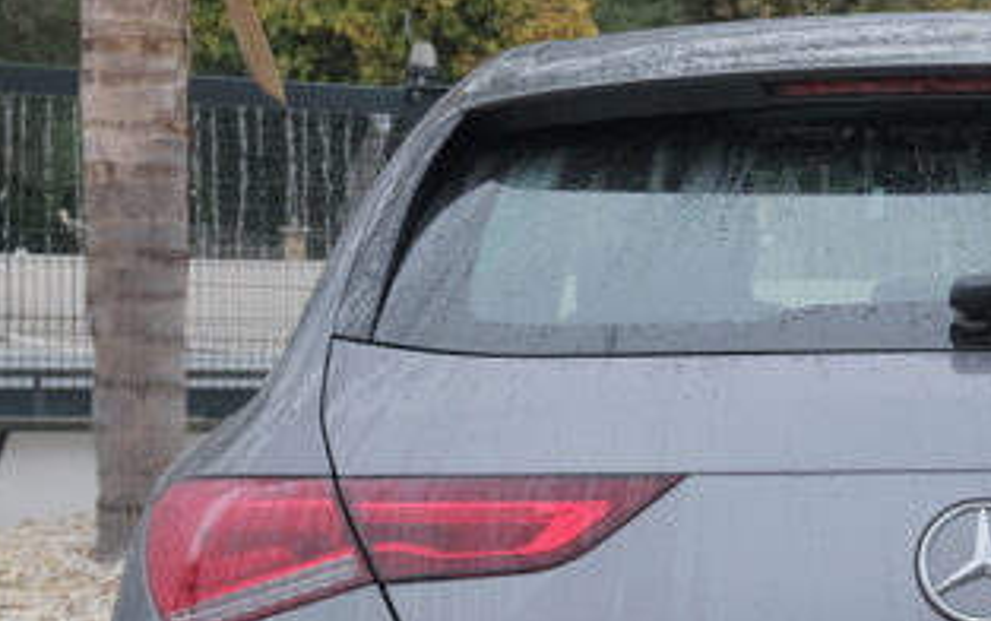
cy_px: 619
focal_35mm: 120
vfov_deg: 10.8
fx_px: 3243
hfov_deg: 17.1
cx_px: 931
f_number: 8
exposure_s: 1/100
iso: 400
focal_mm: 24.2
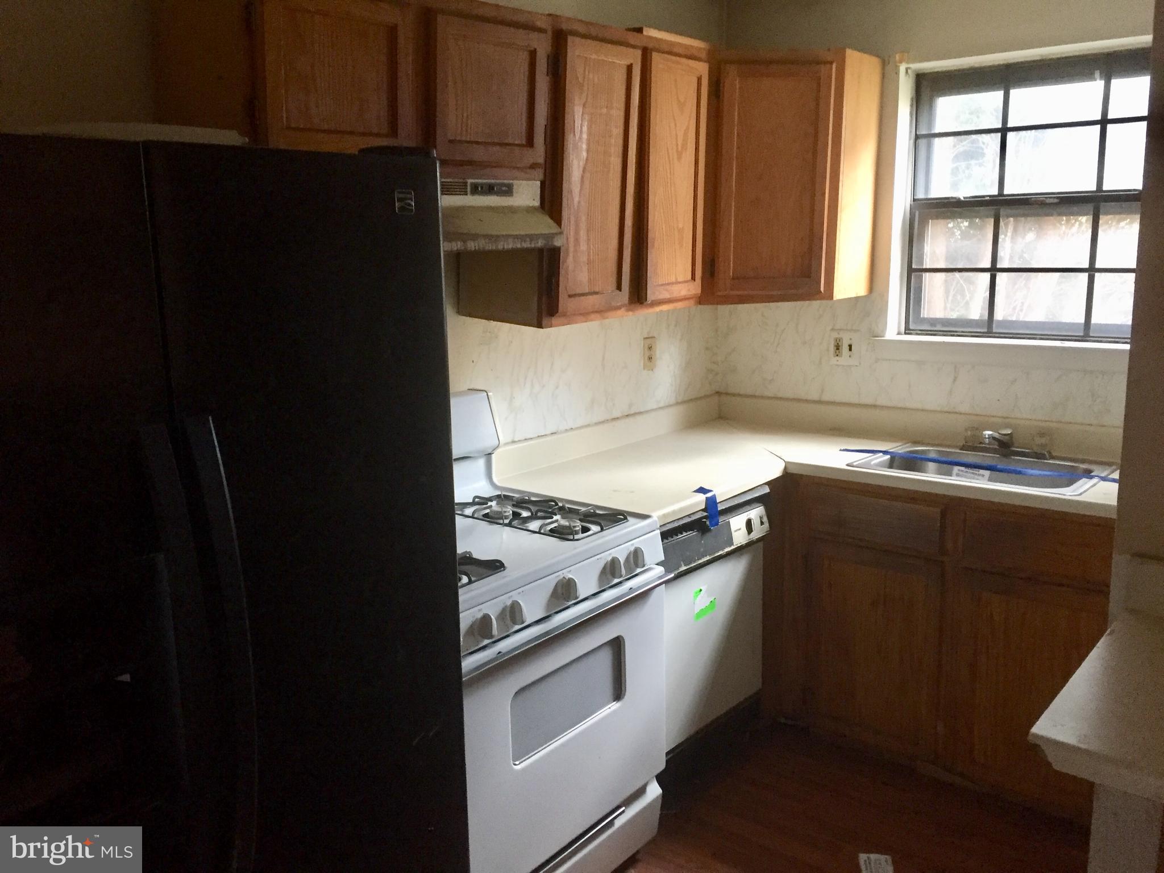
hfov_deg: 61.7
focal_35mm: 29
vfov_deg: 48.2
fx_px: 975
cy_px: 436
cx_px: 582
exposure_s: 1/30
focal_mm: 4.15
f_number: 2.2
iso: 250
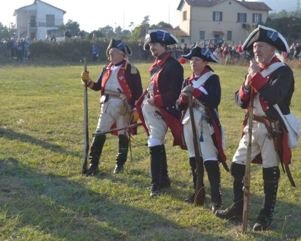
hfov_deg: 31.3
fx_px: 534
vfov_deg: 25.4
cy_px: 123
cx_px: 186
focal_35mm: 60
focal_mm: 34
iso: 100
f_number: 6.3
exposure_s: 1/160
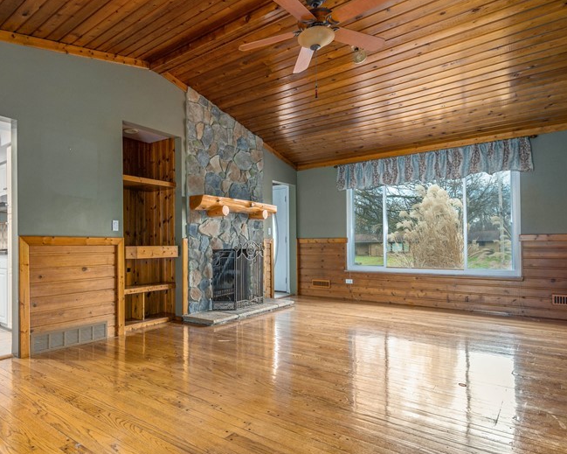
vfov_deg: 63.1
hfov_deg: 73.0
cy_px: 241
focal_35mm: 22
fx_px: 369
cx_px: 194
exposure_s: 1/60
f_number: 8
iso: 200
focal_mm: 14
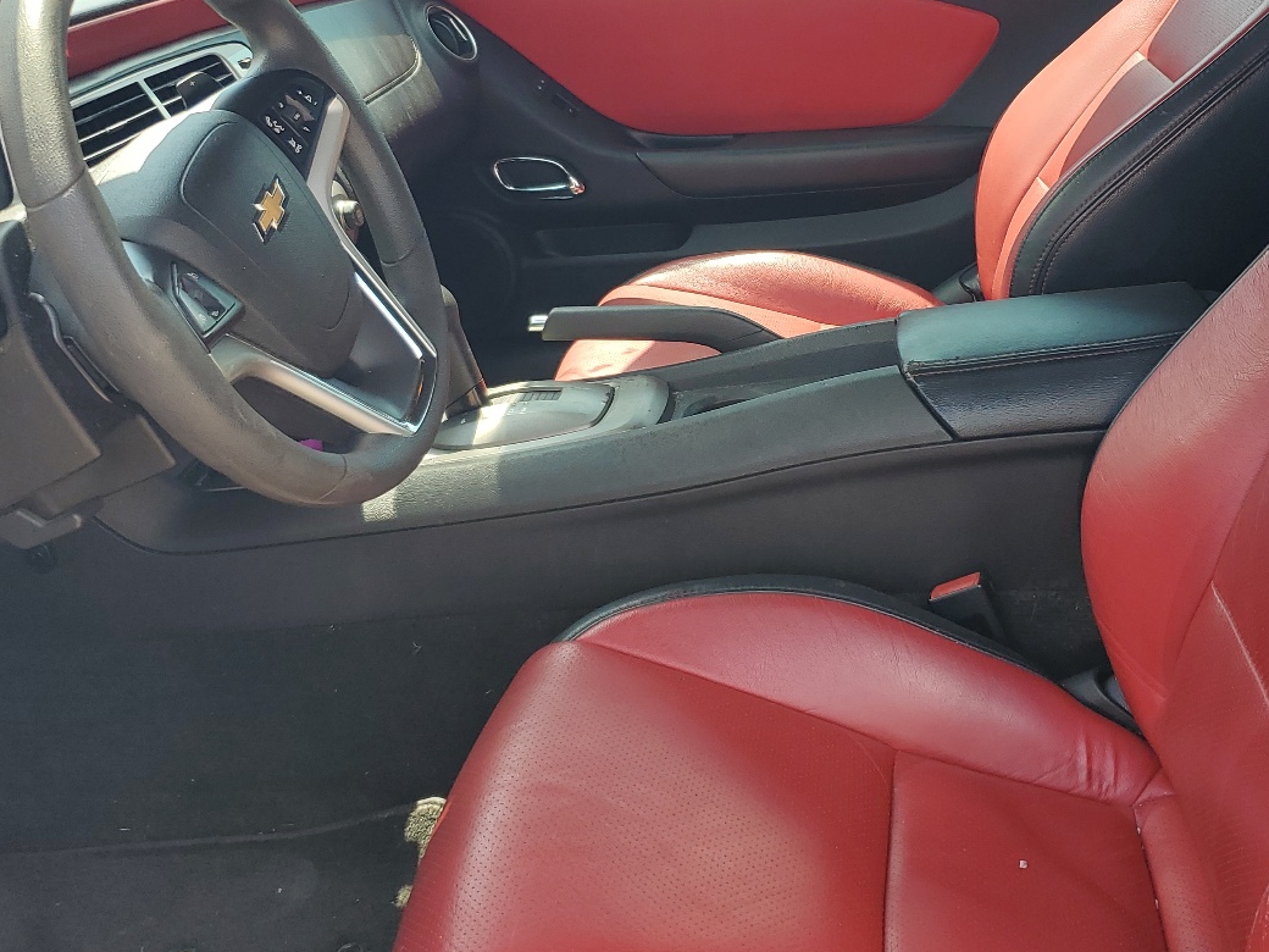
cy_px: 332
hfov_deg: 46.5
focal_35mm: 40
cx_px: 775
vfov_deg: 35.7
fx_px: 1466
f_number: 1.5
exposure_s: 1/435
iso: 50
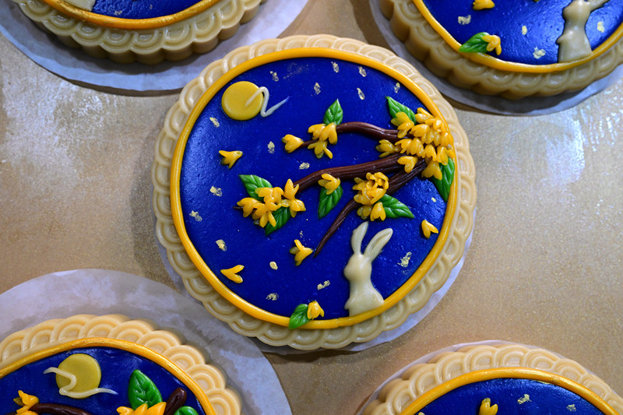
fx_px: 657
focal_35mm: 38
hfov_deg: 50.7
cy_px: 208
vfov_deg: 35.0
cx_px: 312
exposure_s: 1/80
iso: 2000
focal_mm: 38
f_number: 6.3
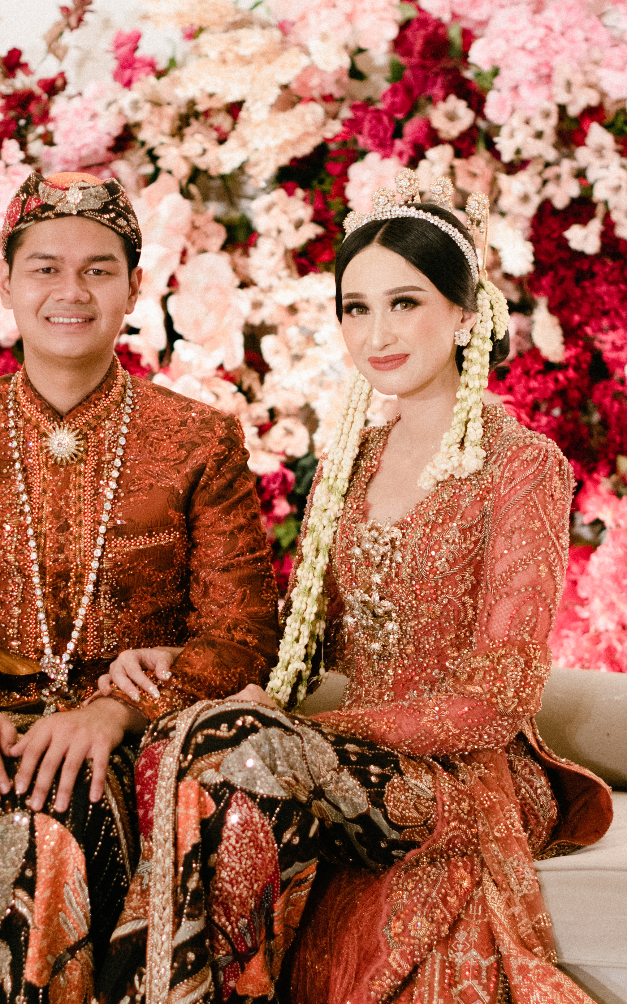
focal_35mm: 108
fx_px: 2952
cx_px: 237
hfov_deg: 12.1
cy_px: 544
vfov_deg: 19.3
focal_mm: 50
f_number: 1.8
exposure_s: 1/320
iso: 800
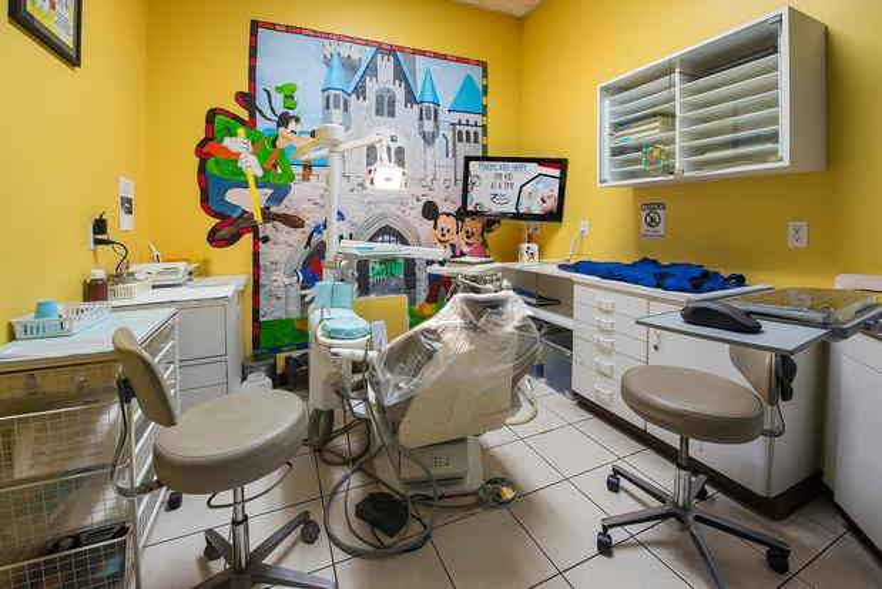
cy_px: 294
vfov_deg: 81.2
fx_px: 343
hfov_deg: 104.2
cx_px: 441
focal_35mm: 14
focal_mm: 14
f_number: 10
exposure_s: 1/15
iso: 1000
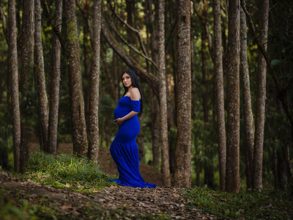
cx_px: 130
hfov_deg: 21.1
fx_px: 787
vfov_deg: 15.9
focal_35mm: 93
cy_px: 111
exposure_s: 1/320
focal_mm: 85
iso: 100
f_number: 1.8
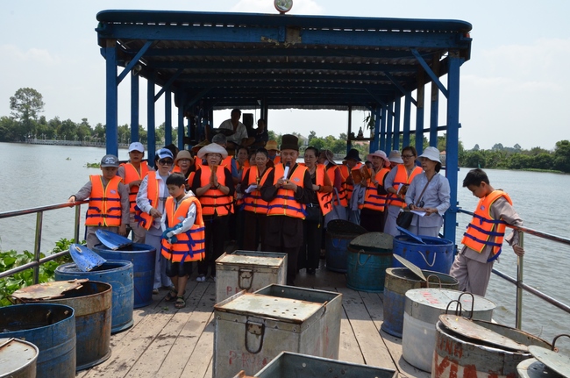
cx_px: 285
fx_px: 522
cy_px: 189
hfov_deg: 57.3
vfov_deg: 39.8
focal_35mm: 33
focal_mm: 22
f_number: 16
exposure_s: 1/1000
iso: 1600
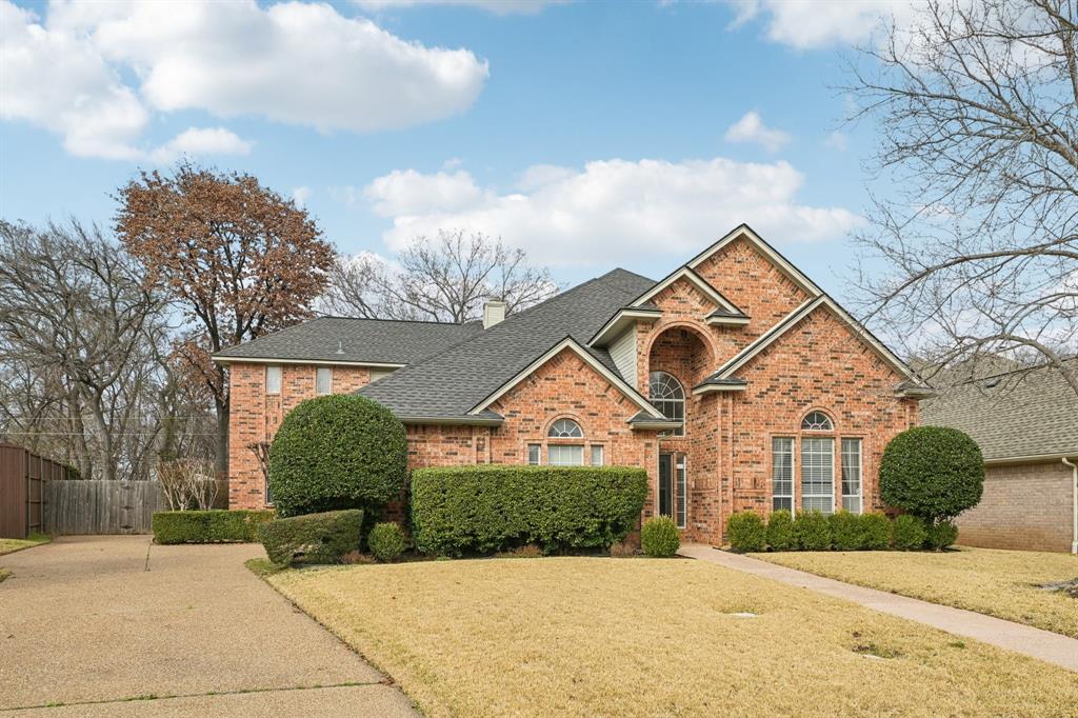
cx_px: 539
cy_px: 359
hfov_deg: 84.0
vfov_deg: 61.9
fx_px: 599
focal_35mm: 20
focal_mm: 20
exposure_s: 1/1250
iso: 400
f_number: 8
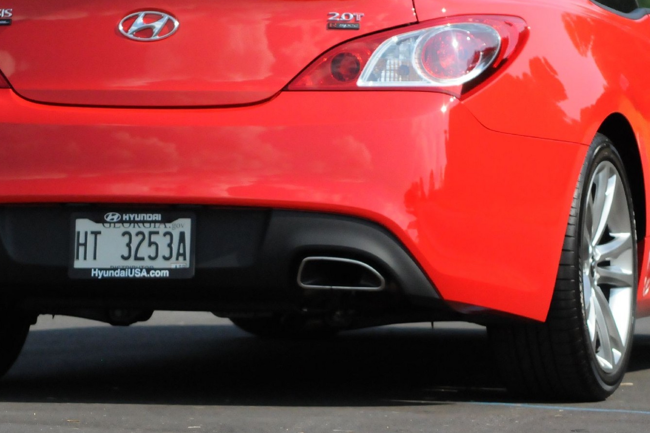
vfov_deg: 5.3
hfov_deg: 8.0
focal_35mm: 257
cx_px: 374
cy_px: 110
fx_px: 4640
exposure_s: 1/8000
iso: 2000
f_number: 5.6
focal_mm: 92
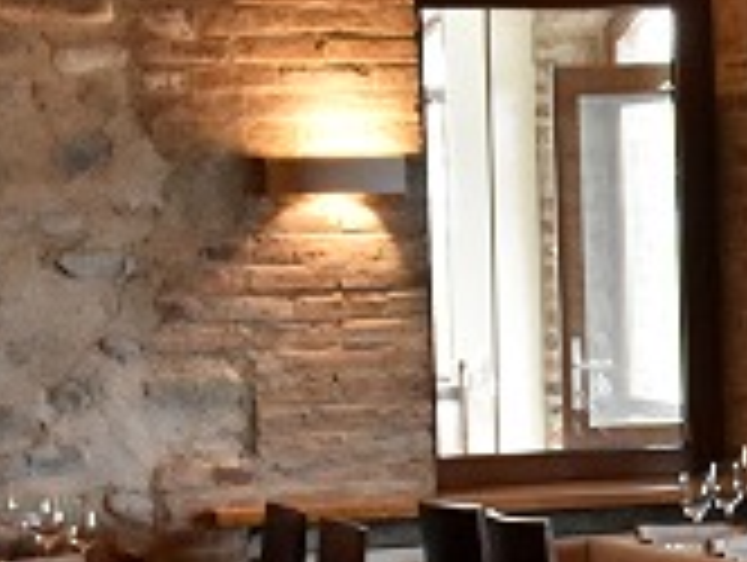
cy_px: 652
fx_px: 3825
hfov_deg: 10.9
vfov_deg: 8.3
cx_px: 958
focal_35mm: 177
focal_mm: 34
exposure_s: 1/50
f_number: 10
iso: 2500
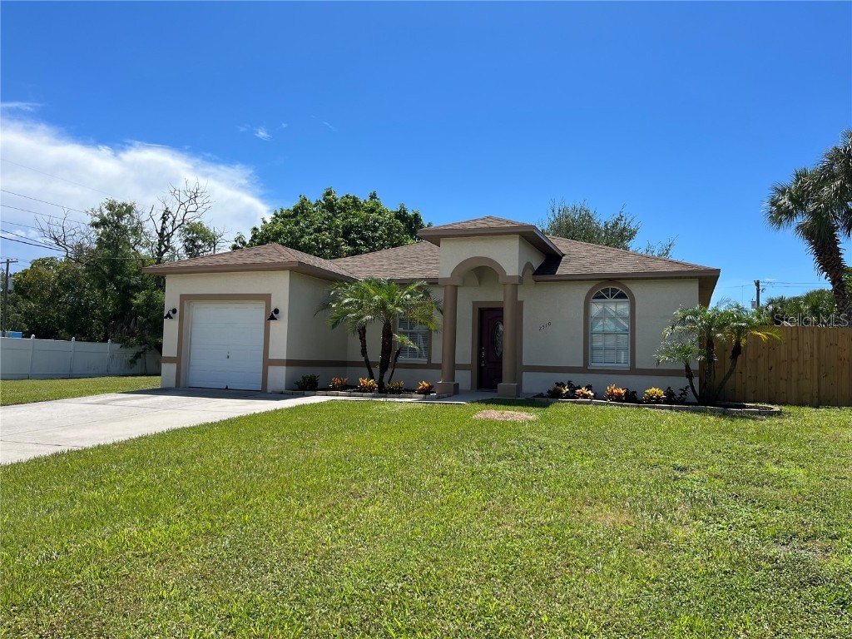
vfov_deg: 53.1
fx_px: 640
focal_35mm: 26
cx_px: 426
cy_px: 320
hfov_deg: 67.3
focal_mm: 5.1
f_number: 1.6
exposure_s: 1/4149
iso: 50
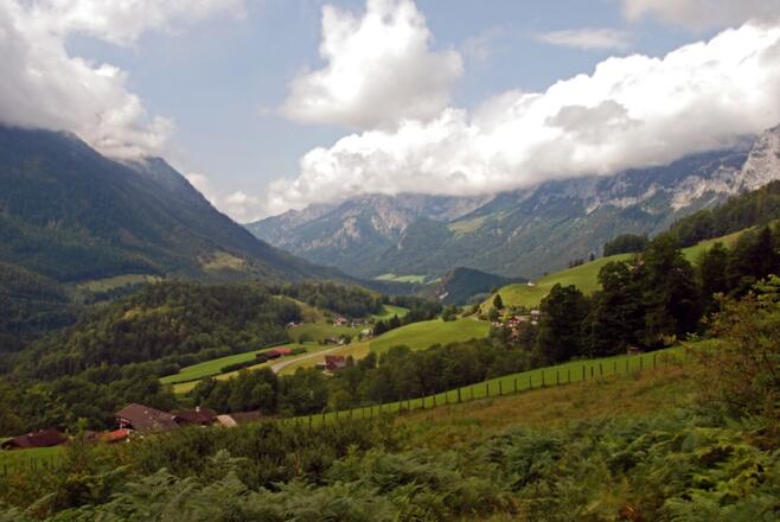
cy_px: 261
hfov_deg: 61.9
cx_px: 390
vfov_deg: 43.7
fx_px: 651
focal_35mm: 30
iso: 160
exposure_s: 1/100
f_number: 10
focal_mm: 20
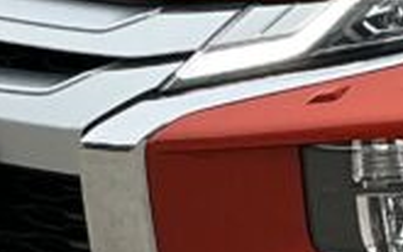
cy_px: -46
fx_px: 2020
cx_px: 615
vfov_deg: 7.1
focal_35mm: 184
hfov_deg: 10.9
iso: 20
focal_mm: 3
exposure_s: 1/122
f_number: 1.8
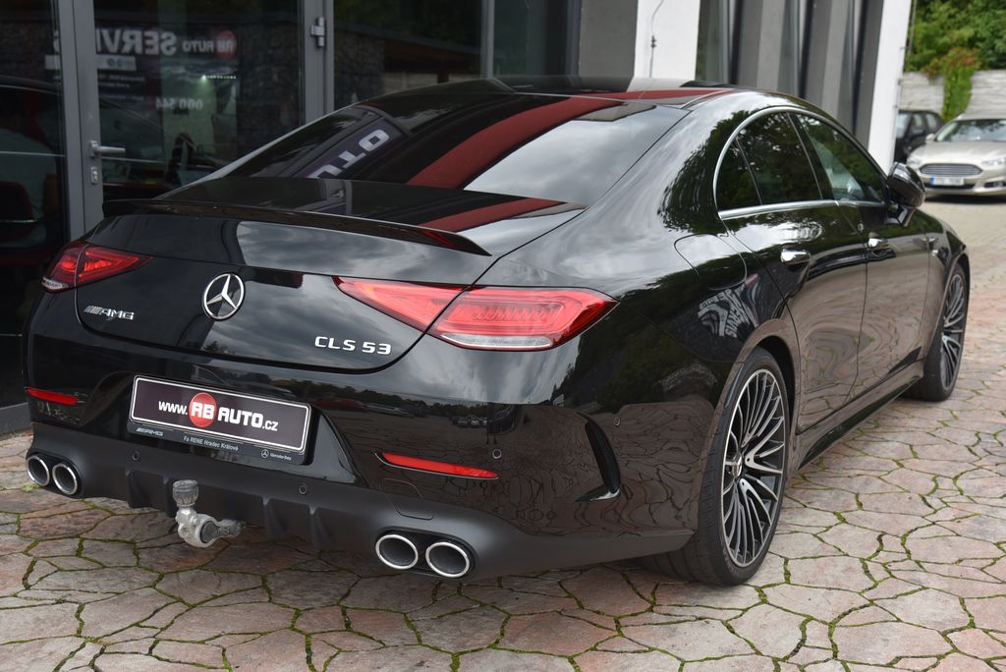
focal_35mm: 46
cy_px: 336
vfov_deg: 29.3
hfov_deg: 42.7
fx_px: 1286
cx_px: 503
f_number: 5.6
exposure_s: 1/125
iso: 500
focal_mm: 46
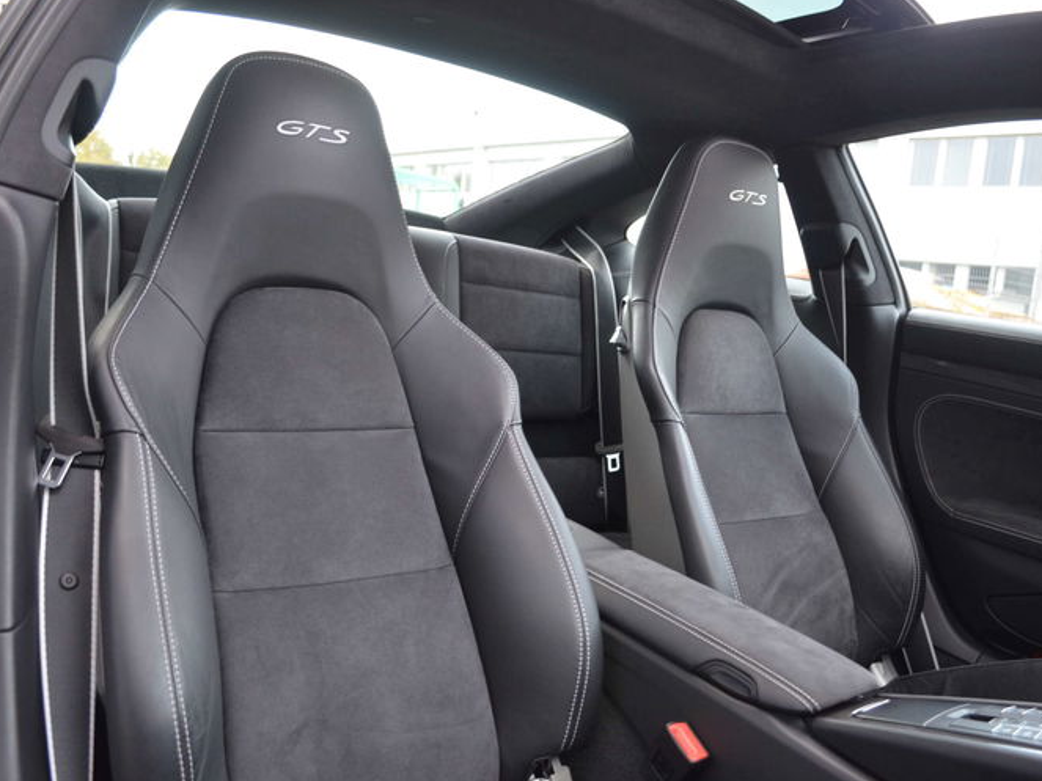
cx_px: 549
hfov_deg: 59.9
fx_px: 903
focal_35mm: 30
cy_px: 391
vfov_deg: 46.8
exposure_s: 1/30
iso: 800
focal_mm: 18
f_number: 3.5
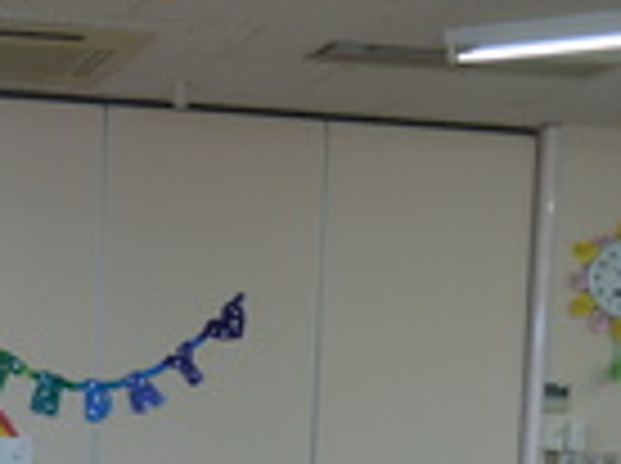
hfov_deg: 22.7
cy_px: 523
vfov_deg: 16.9
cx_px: 45
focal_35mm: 84
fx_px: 1504
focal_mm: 5.9
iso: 125
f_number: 3.7
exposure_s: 1/40
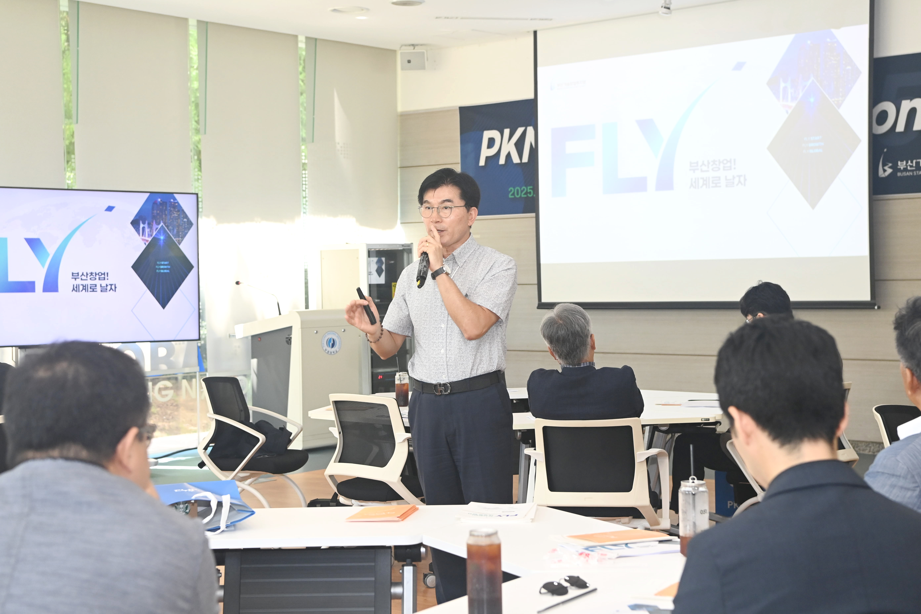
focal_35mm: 62
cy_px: 307
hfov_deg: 32.4
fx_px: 1586
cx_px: 460
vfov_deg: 21.9
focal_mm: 62
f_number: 5.6
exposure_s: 1/250
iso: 2000
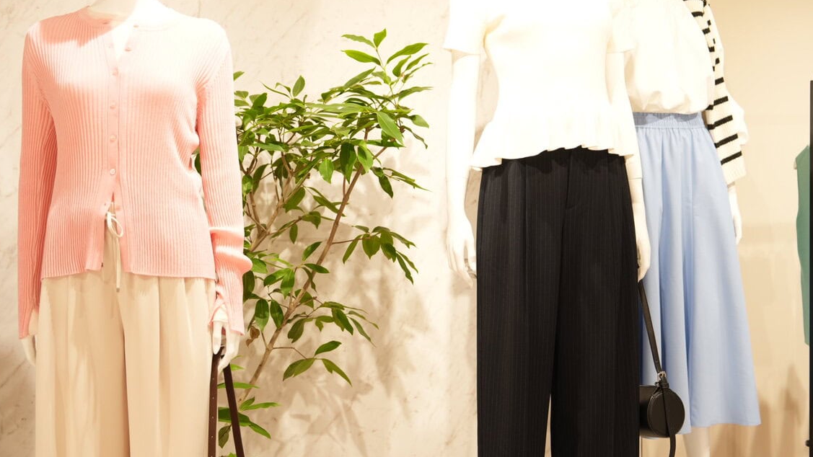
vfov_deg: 24.9
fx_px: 1035
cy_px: 193
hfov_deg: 42.9
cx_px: 422
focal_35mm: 48
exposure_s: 1/400
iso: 1000
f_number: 2.8
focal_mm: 43
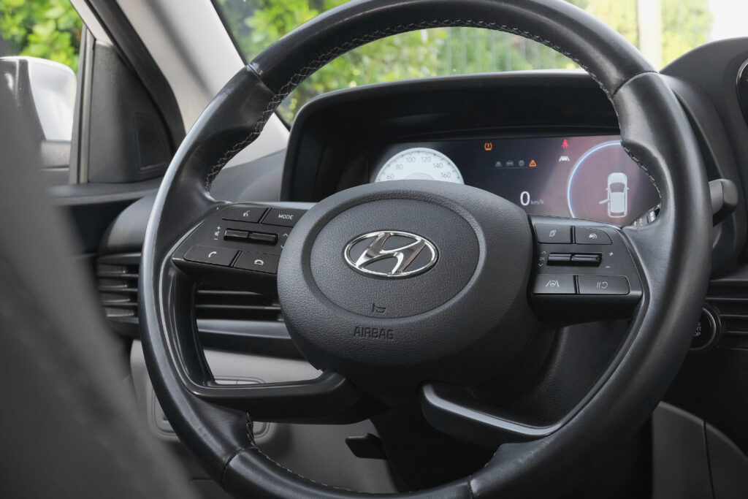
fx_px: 1392
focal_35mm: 67
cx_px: 374
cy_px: 250
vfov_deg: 20.3
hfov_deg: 30.1
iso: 2000
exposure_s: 1/125
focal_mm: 44.5
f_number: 9
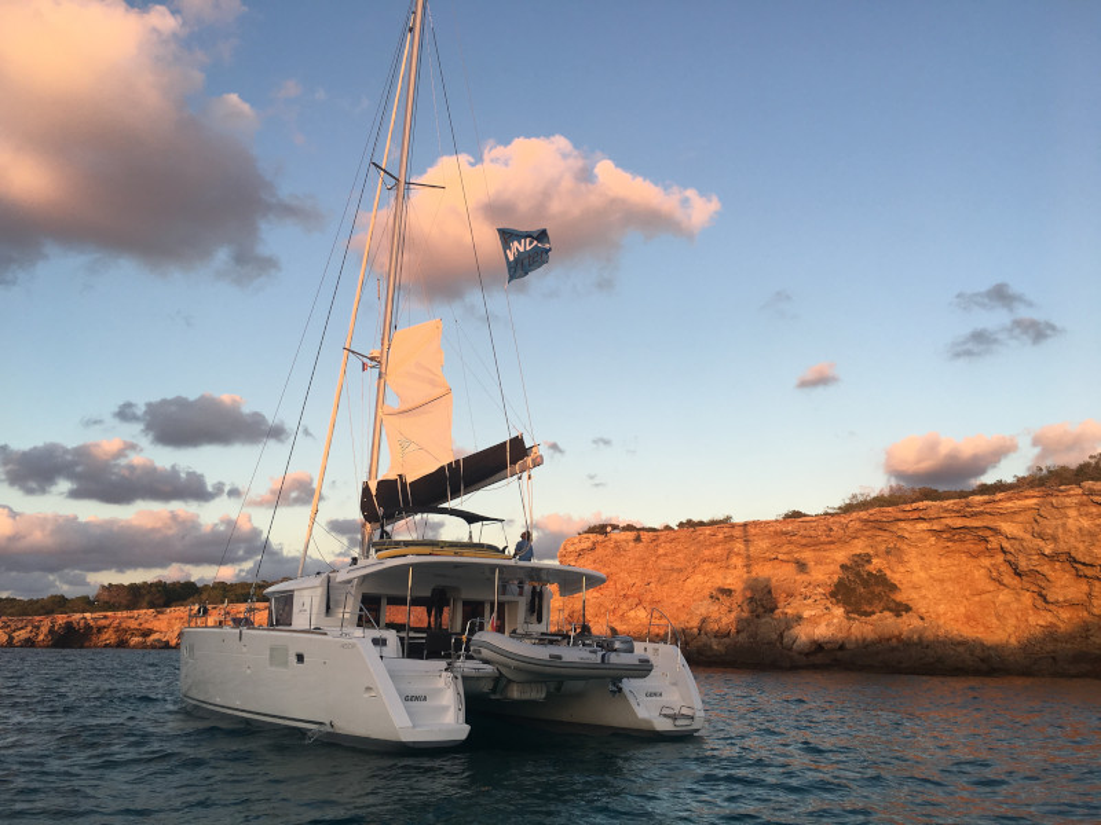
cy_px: 412
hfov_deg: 61.7
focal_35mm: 29
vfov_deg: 48.2
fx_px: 922
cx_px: 550
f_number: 2.2
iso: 25
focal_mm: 4.15
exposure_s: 1/247
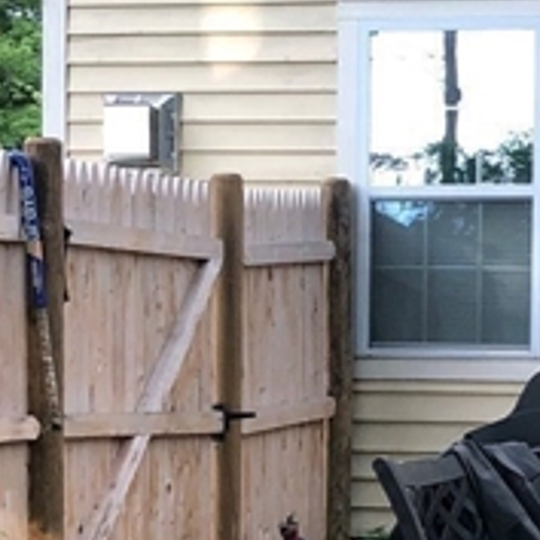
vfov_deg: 12.1
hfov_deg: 11.9
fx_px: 2524
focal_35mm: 143
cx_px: 702
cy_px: 537
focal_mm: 3.99
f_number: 1.8
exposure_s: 1/120
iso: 40
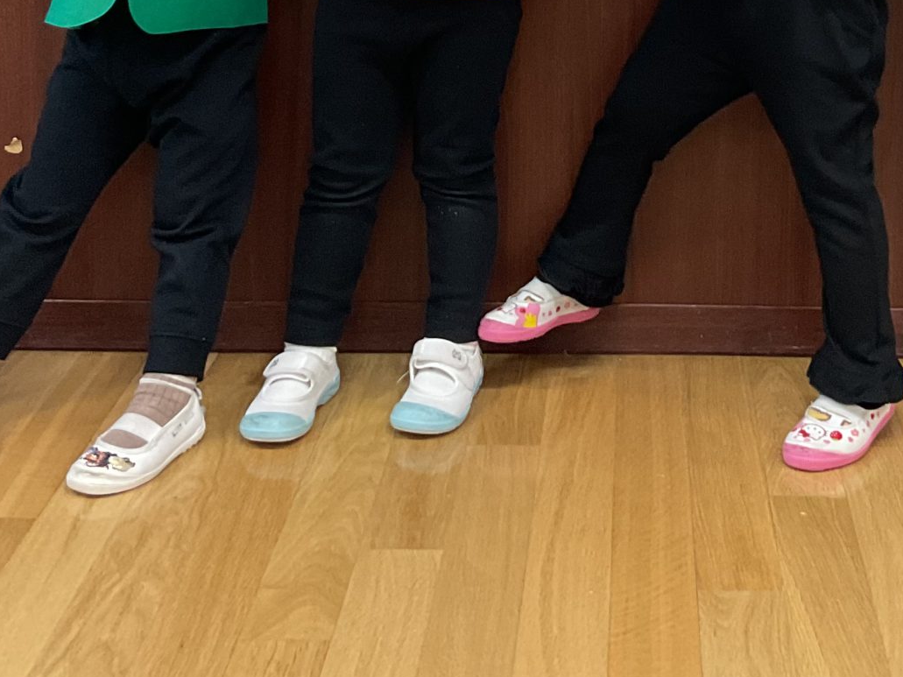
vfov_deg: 19.3
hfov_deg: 26.6
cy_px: -138
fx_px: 1878
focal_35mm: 72
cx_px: 711
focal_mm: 3
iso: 80
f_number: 1.8
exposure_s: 1/60
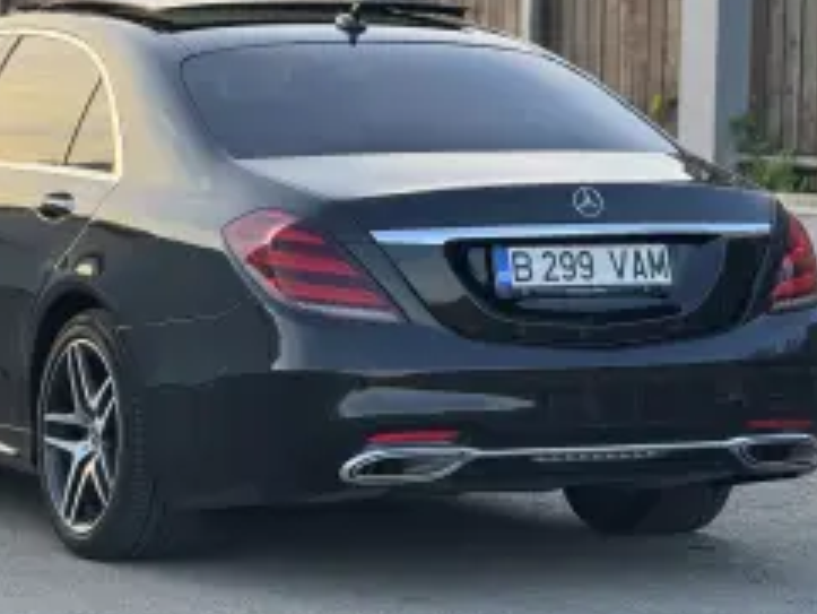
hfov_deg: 11.0
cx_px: 254
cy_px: 200
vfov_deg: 8.3
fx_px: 4227
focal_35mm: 179
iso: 64
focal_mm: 15.66
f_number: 2.8
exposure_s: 1/99
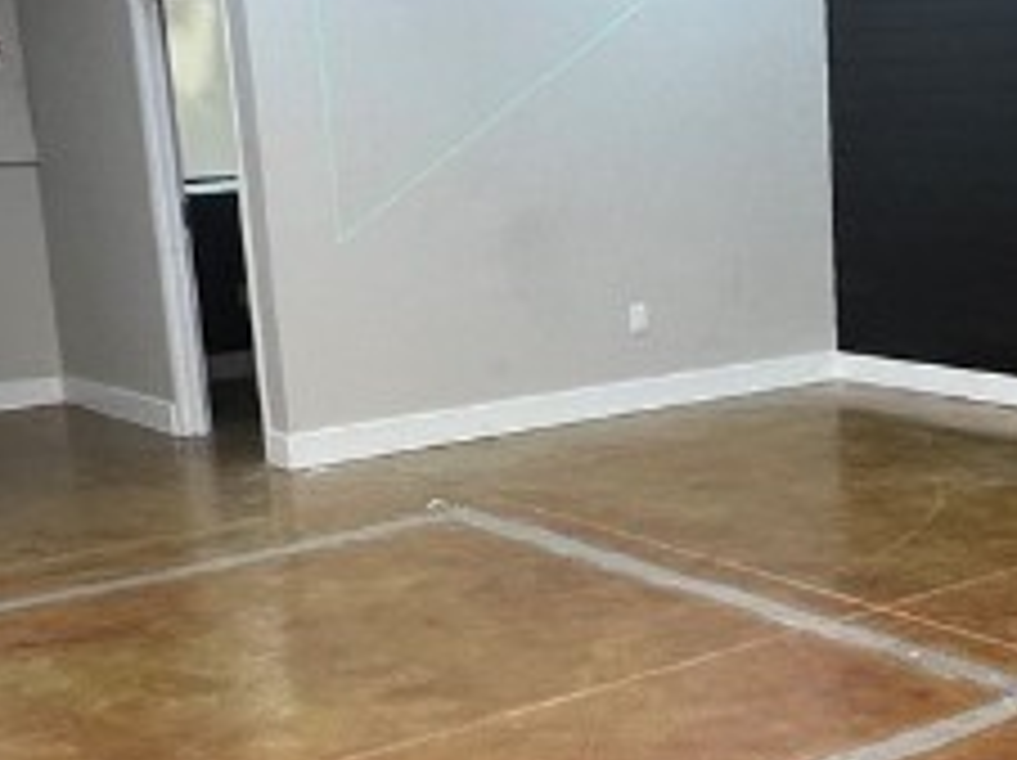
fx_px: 1732
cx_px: 860
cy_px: 495
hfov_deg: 31.6
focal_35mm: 59
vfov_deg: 24.7
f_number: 1.8
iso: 160
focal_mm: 1.57
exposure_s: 1/60
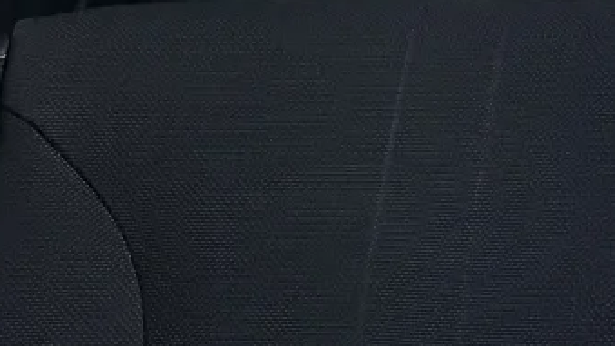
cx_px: 1136
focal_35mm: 148
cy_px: -830
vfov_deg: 7.0
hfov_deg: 13.0
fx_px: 2414
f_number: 1.78
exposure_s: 1/593
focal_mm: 6.76
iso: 100
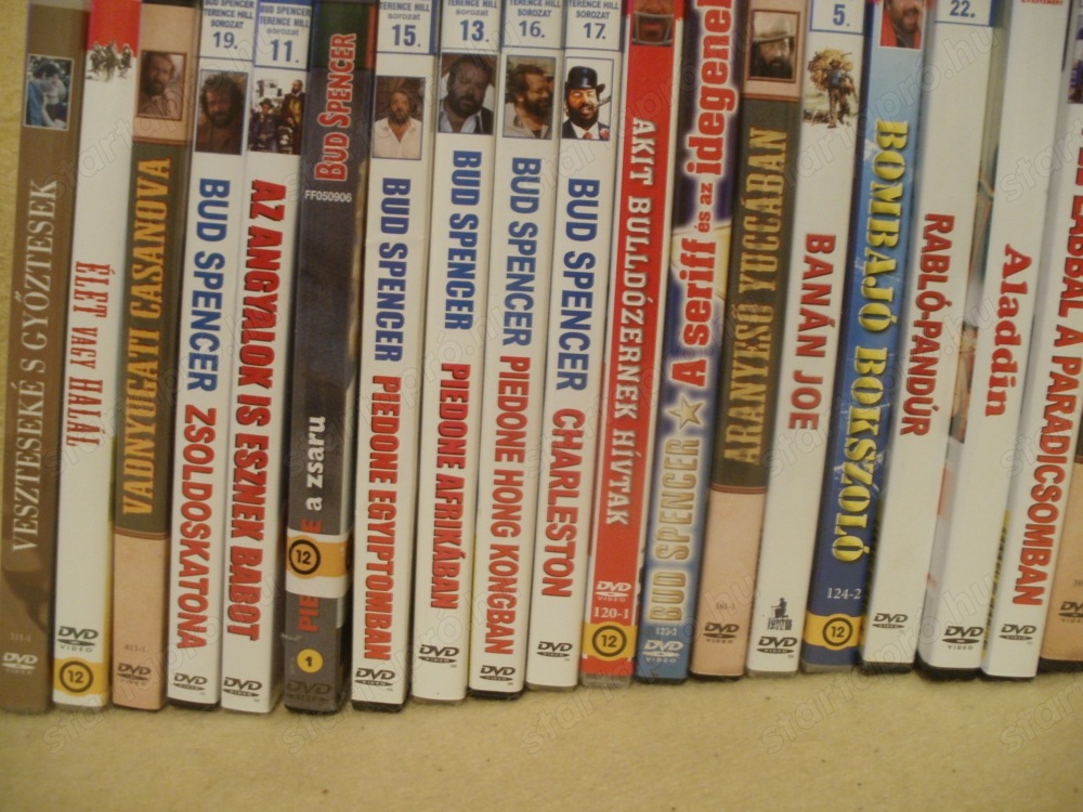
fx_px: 1126
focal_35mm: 36
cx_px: 542
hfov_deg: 51.4
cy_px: 406
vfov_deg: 39.7
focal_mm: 6.3
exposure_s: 1/5
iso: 200
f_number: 3.5
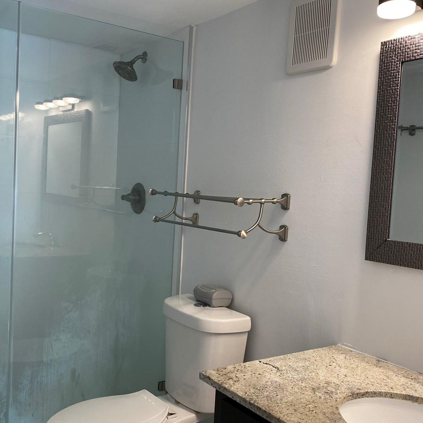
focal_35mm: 36
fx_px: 498
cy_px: 225
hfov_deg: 46.0
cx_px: 198
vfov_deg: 46.0
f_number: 1.8
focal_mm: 4.25
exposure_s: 1/120
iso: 100
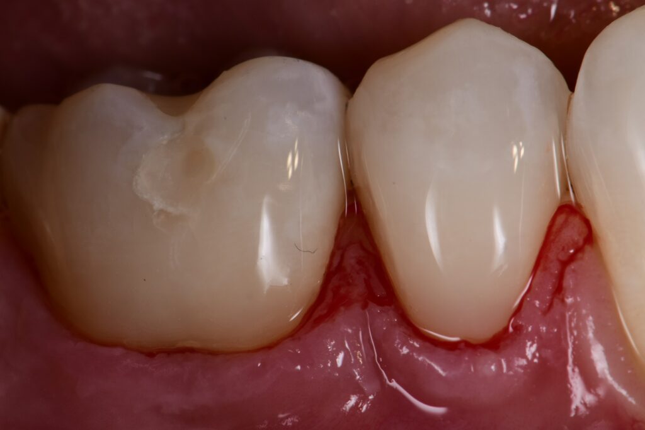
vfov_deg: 8.7
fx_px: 2812
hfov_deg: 13.1
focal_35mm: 157
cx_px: 322
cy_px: 215
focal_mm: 105
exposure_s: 1/160
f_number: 32
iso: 200
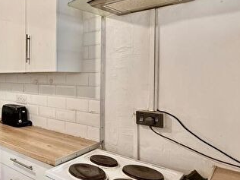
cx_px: 5
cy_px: 82
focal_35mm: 31
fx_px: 215
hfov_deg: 48.9
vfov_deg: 45.4
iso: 160
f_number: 2.2
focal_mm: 2.22
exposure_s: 1/99
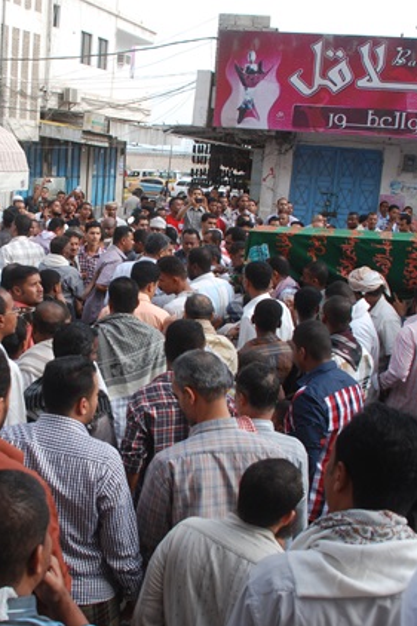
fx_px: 713
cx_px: 116
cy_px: 316
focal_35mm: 41
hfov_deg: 32.1
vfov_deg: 47.4
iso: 220
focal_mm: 18
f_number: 7.1
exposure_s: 1/125
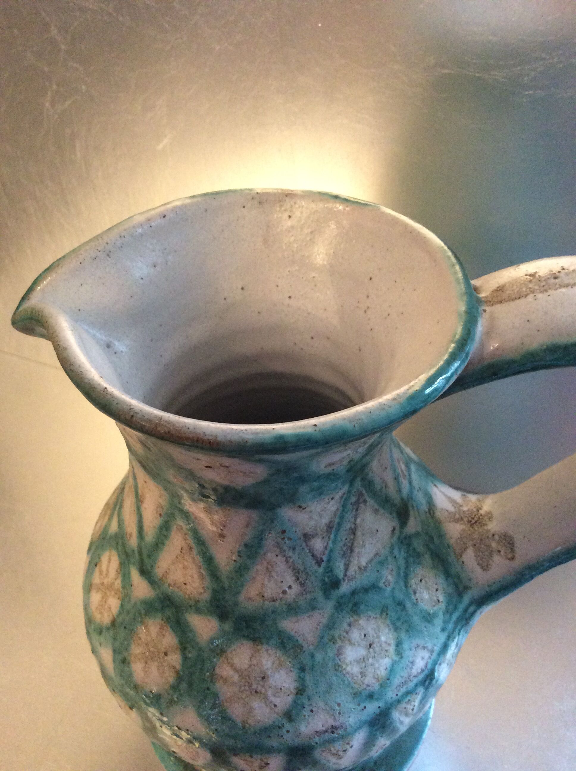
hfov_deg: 44.1
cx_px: 288
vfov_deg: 56.9
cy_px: 386
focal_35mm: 32
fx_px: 712
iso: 250
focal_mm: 3.3
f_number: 2.4
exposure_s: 1/20
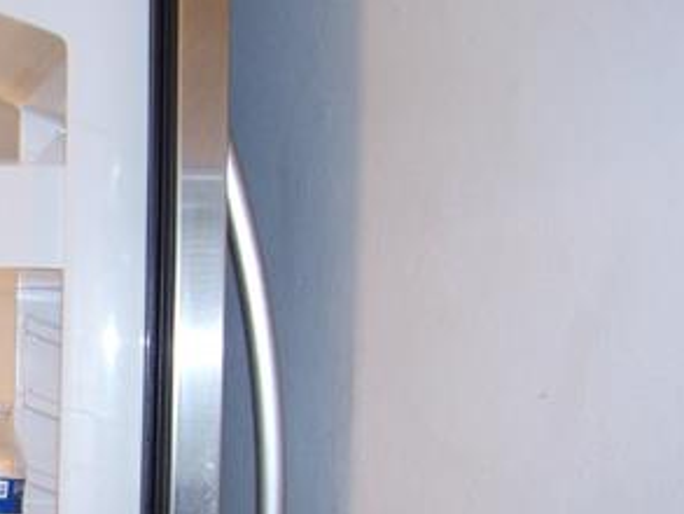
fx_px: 1779
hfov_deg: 20.2
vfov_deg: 16.2
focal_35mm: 90
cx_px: -173
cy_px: 470
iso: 100
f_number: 2.8
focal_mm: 5.85
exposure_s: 1/30
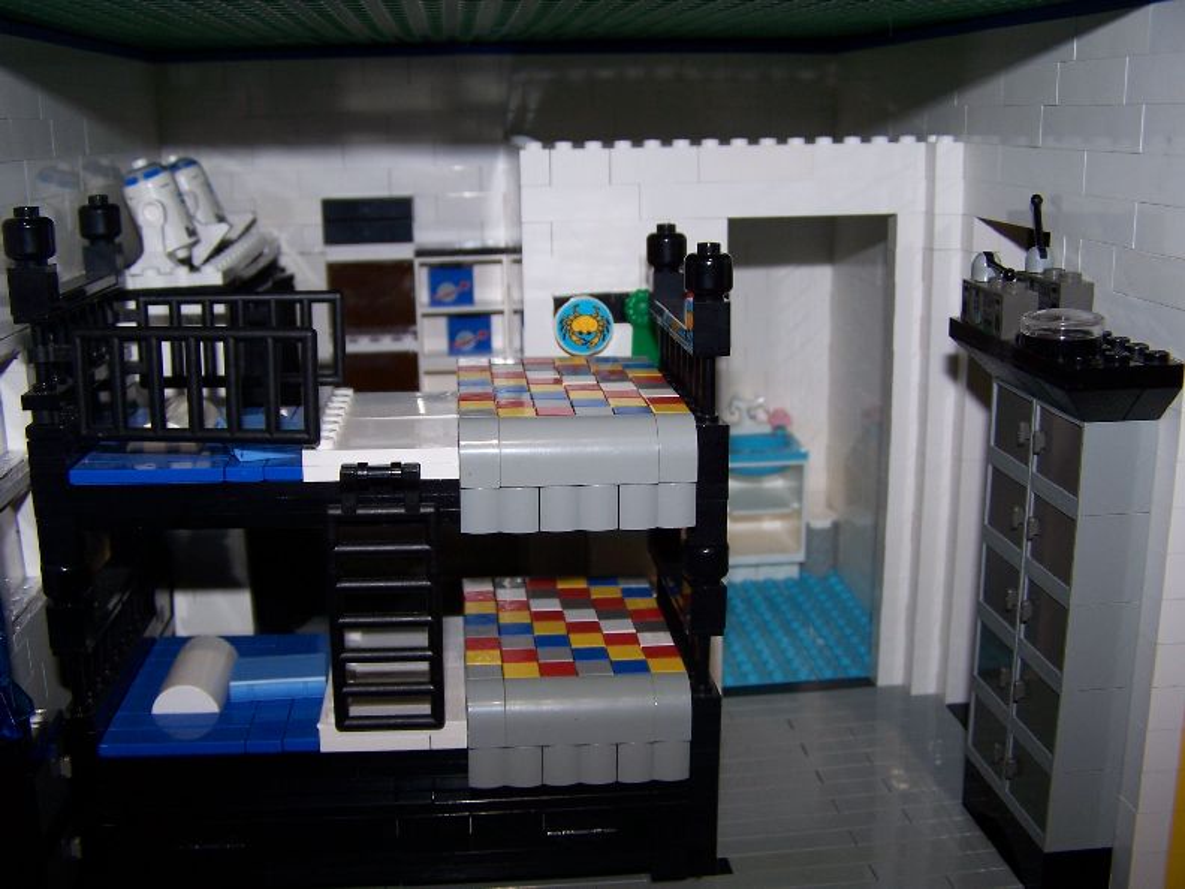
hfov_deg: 49.0
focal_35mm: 38
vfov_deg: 37.7
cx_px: 592
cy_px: 444
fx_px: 1301
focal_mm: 6.3
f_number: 2.8
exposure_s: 1/60
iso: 80
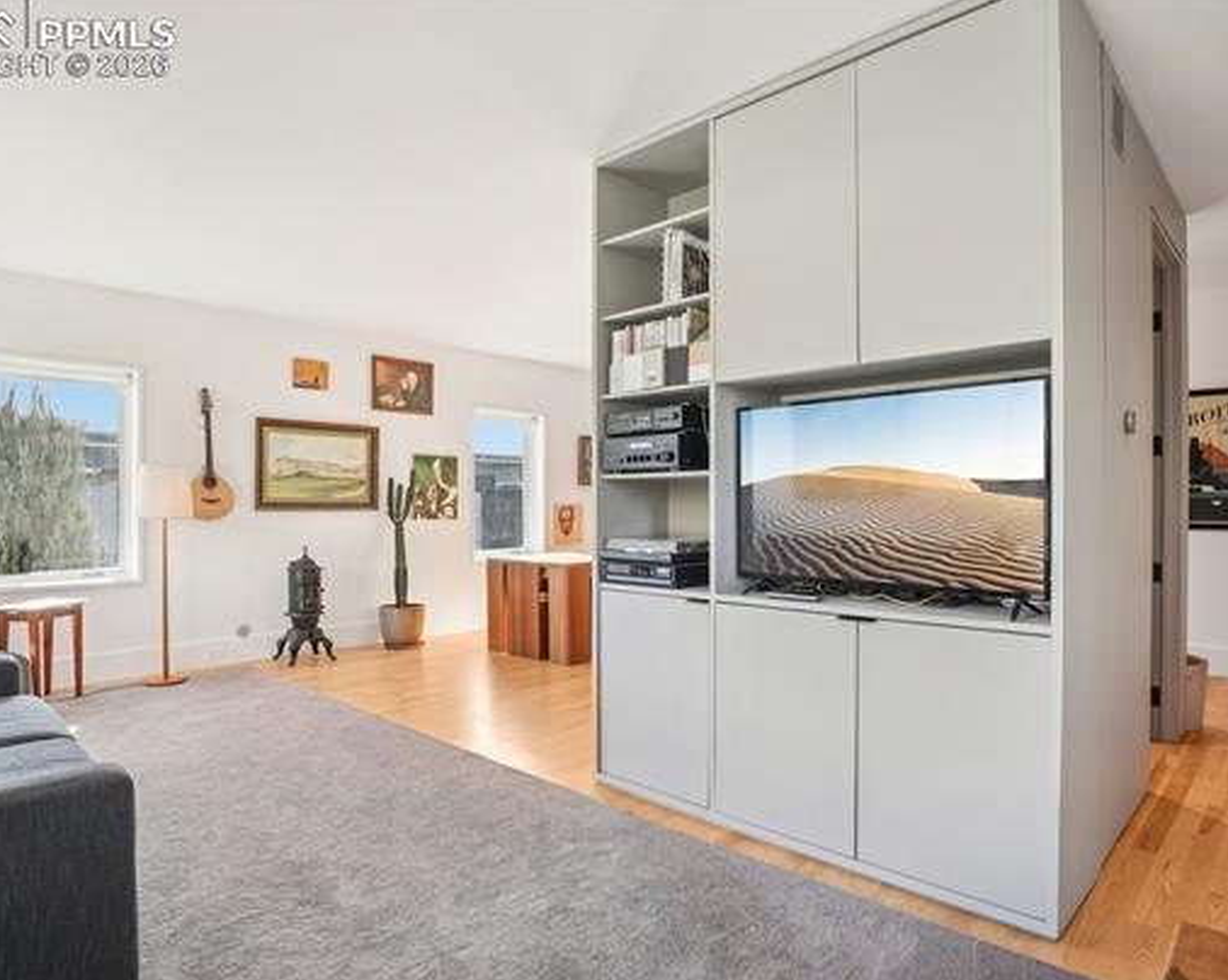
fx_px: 712
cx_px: 648
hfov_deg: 81.5
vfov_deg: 69.1
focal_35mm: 20
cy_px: 509
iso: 400
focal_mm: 11
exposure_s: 1/30
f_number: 8
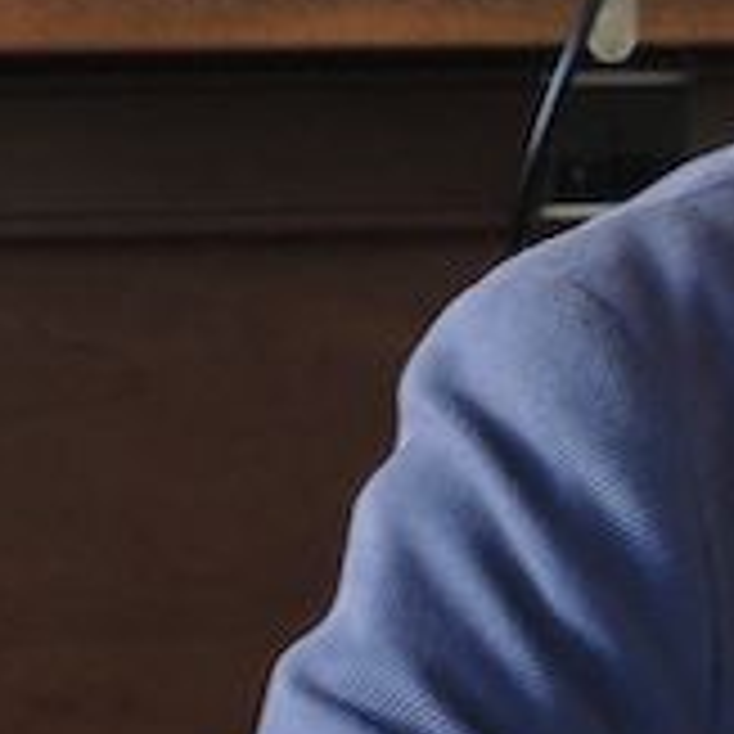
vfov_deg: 3.0
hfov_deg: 3.0
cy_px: 275
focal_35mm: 585
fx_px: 14034
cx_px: 1058
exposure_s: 1/15
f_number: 3.5
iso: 720
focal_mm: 28.4
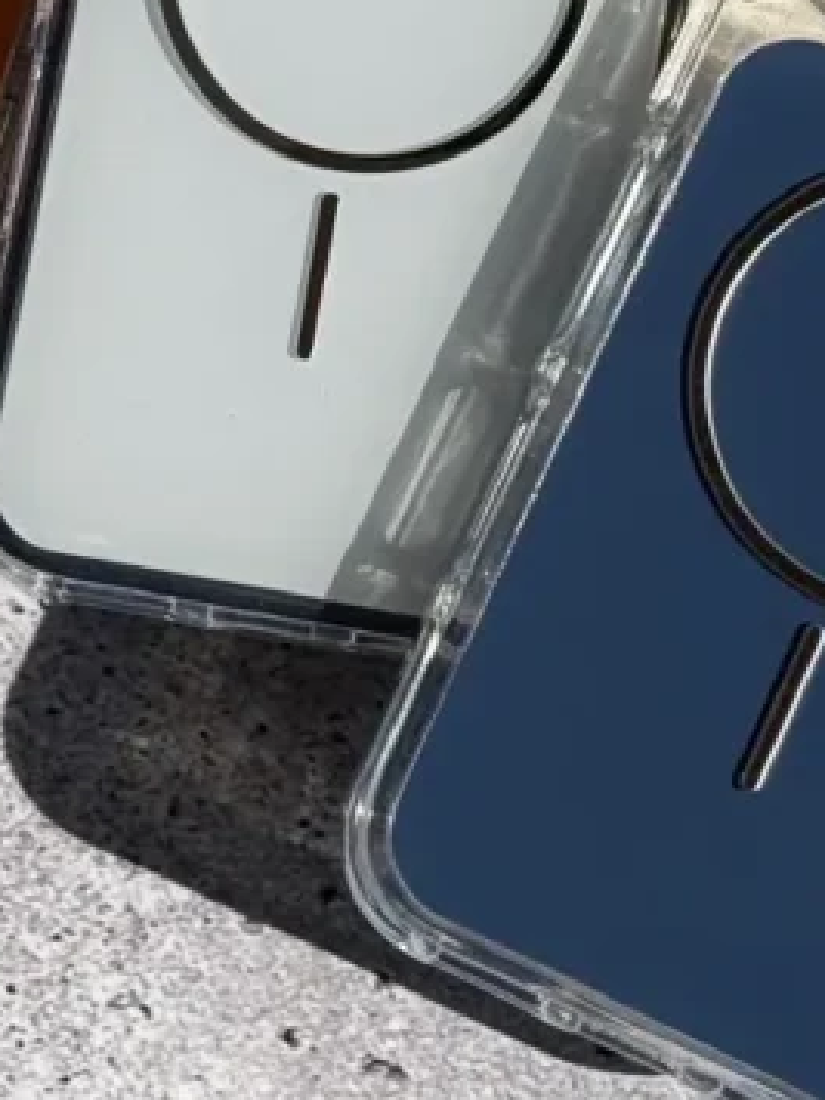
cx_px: 238
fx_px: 4385
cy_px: -25
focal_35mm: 138
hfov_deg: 10.7
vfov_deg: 14.1
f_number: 1.78
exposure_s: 1/7143
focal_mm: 6.76
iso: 80
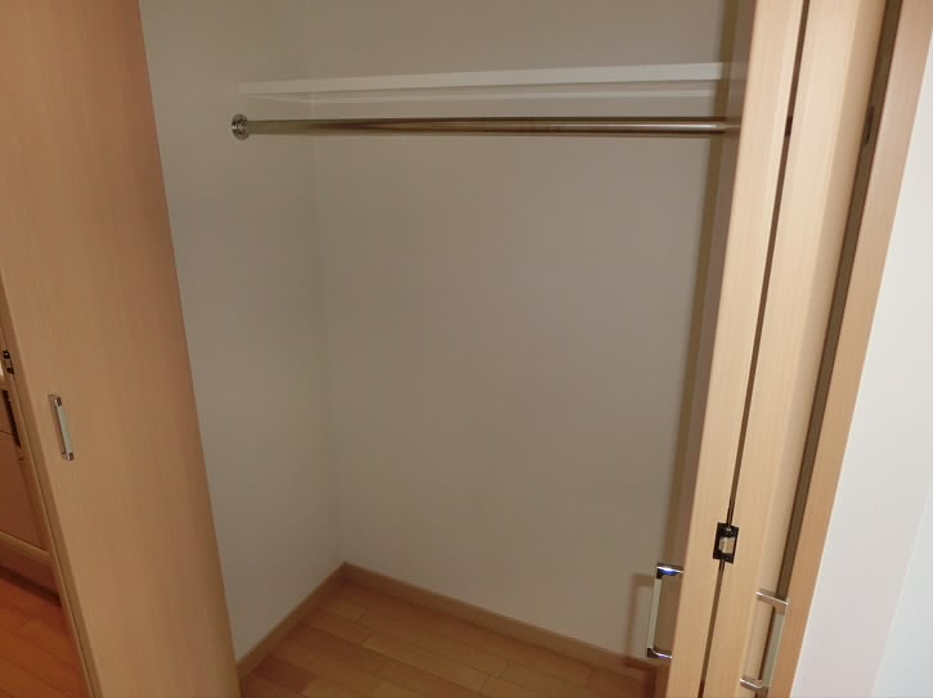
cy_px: 349
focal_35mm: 24
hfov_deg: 71.6
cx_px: 466
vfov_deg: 56.8
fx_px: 647
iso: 400
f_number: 3
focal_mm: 4.24
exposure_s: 1/60
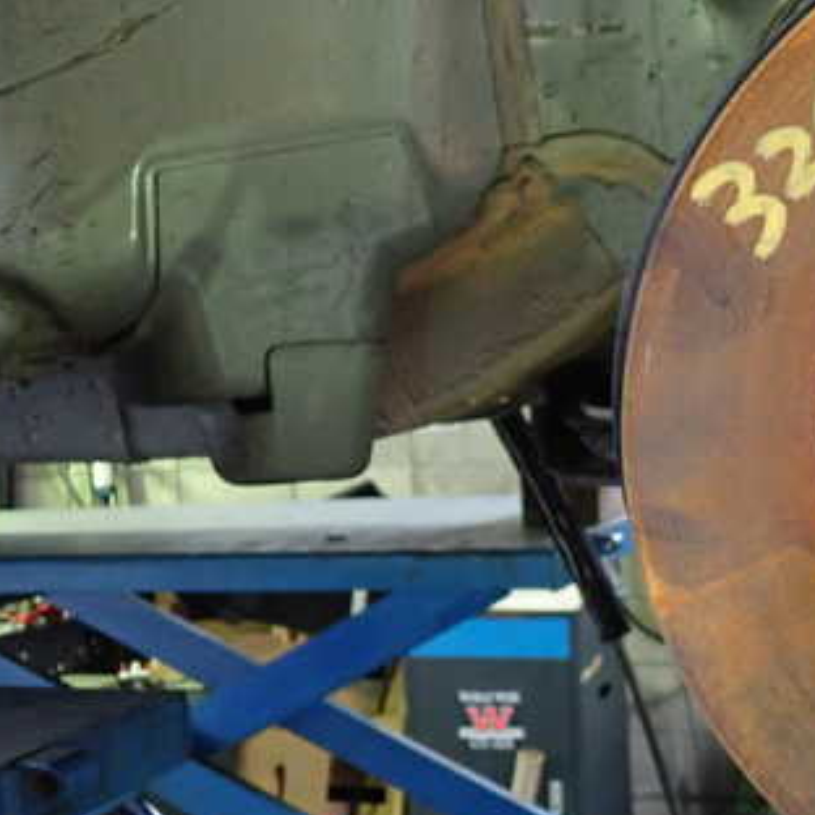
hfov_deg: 31.6
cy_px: 418
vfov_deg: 33.4
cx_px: 758
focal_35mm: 51
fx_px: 1358
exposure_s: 1/30
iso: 640
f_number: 2.3
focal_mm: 5.4
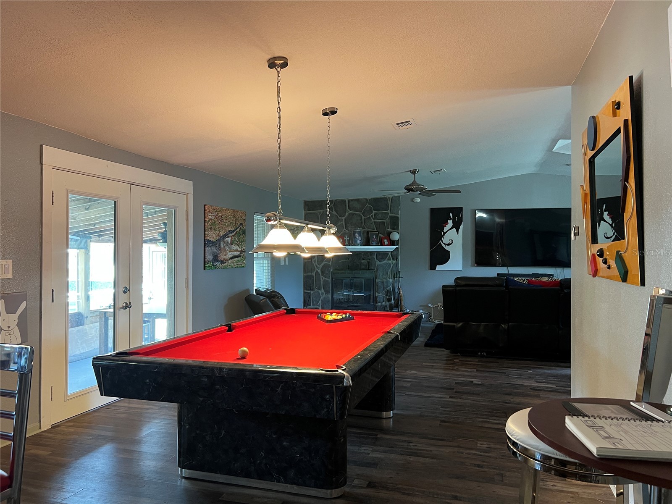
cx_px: 336
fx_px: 505
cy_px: 252
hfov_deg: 67.3
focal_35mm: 26
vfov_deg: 53.1
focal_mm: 5.7
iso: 200
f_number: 1.5
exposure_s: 1/60
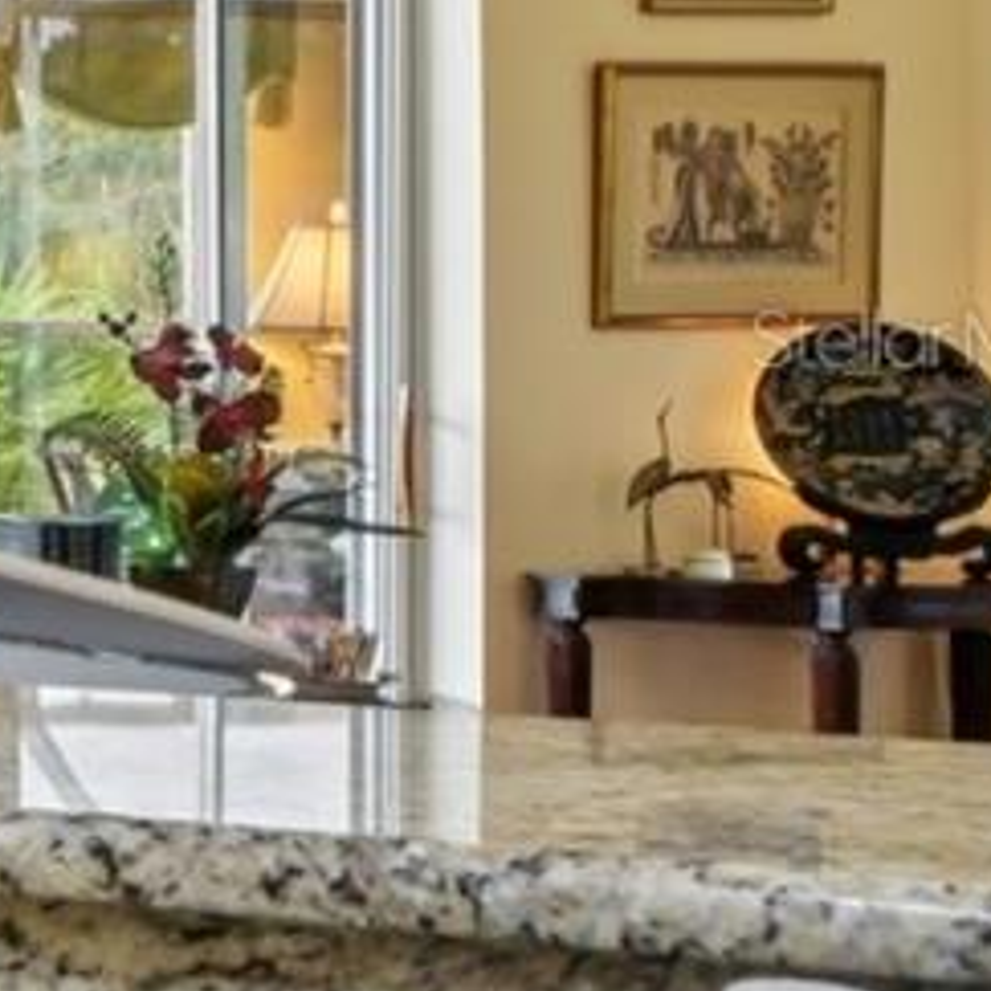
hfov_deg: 10.6
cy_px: 338
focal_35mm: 95
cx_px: -2149
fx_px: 3077
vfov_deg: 18.3
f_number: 8
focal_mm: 17
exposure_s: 1/15
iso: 400
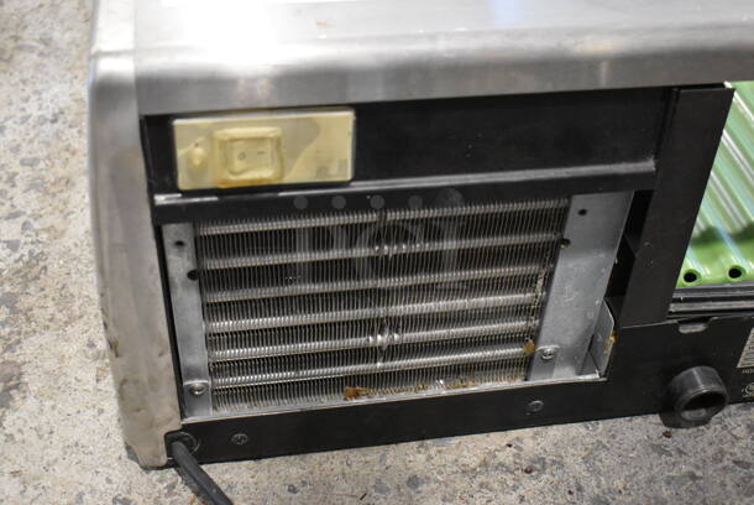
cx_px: 377
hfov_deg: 41.1
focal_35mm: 48
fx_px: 1006
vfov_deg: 28.1
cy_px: 252
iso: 8000
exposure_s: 1/125
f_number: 4.5
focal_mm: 32
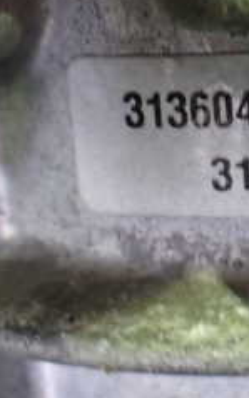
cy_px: 139
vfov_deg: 25.7
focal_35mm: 80
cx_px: 274
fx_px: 868
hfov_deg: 15.9
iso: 800
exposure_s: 1/30
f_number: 2.3
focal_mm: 5.4
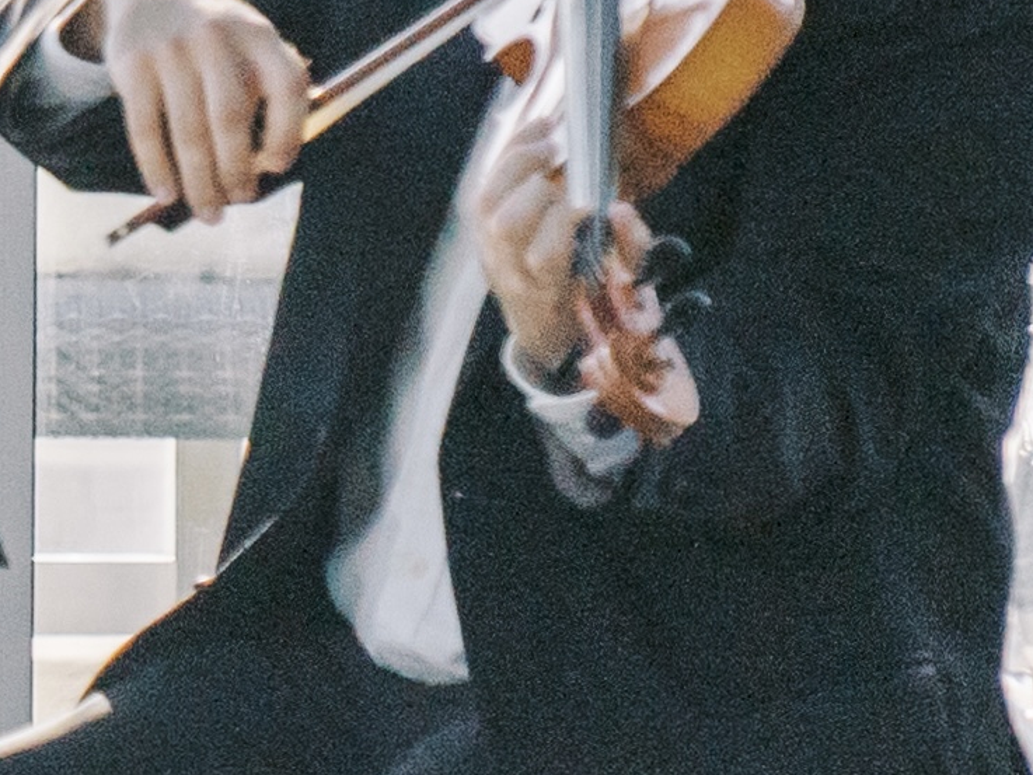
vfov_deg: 3.2
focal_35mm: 468
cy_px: -181
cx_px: -1703
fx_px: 13968
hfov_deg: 4.1
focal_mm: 70
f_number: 2.8
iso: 500
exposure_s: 1/5000
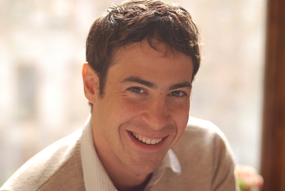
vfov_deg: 18.2
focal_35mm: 75
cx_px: 142
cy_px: 96
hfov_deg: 27.0
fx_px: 595
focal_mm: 50
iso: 400
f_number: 2
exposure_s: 1/100
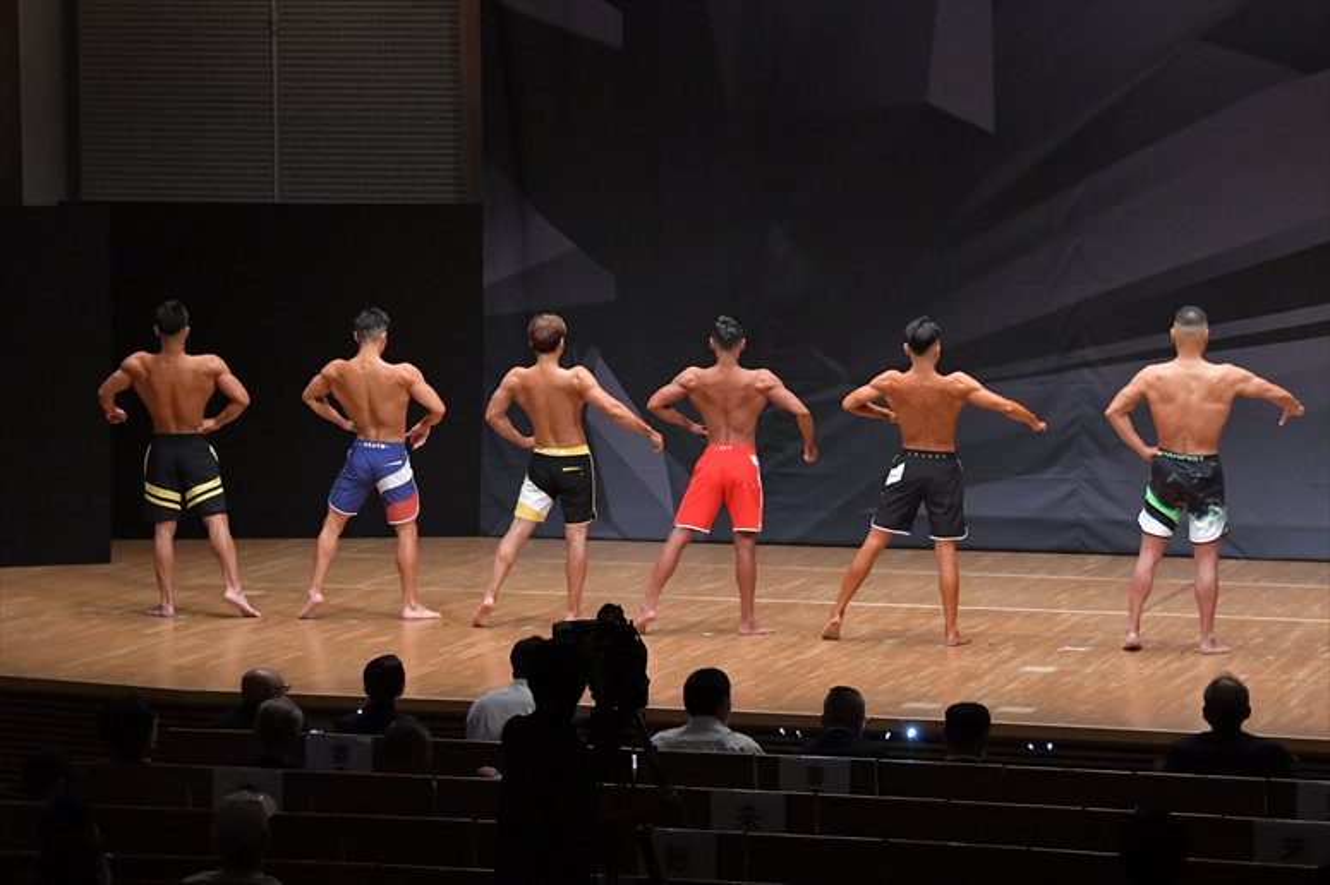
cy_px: 442
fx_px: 4320
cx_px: 665
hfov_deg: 17.5
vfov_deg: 11.7
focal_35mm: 117
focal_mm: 78
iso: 6400
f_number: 5.6
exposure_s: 1/400
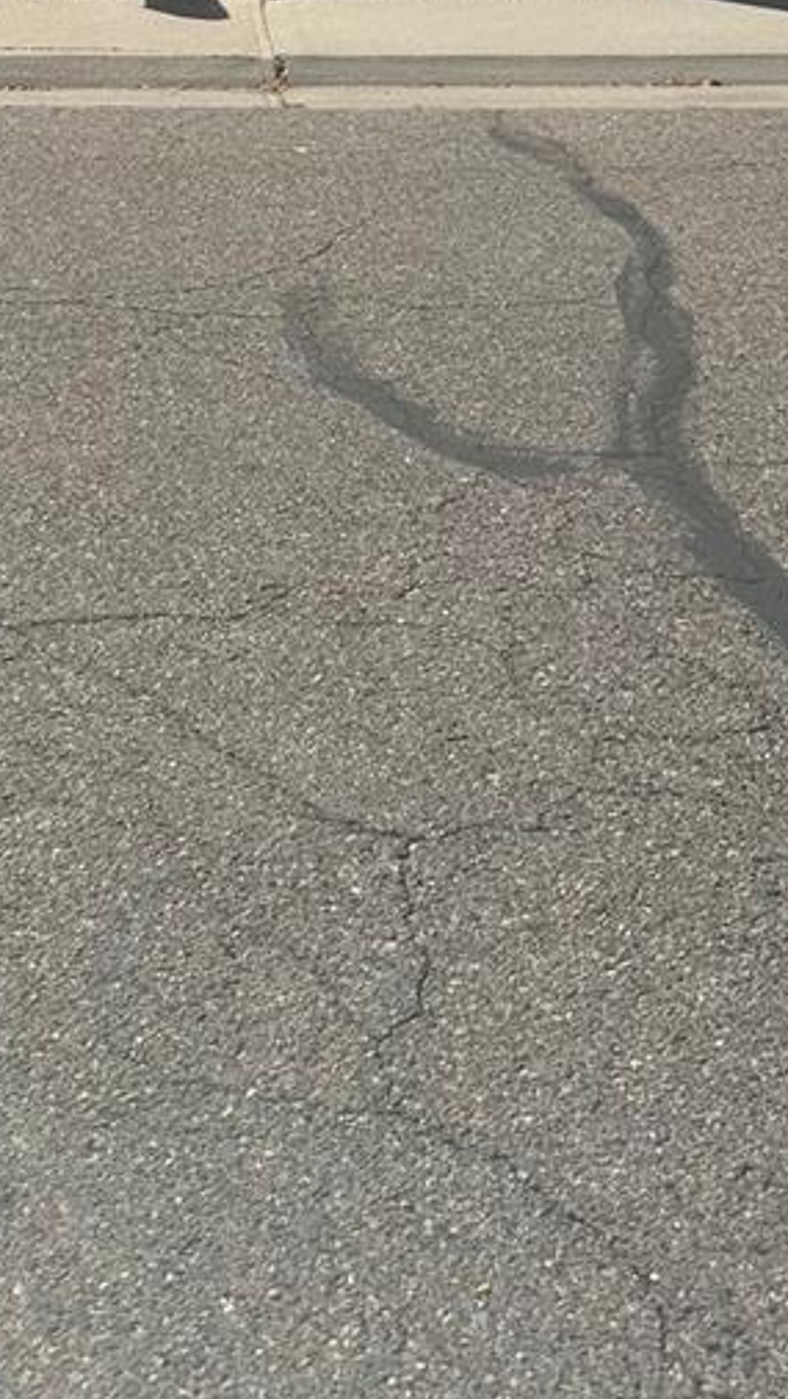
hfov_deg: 19.2
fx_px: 2301
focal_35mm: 62
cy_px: -19
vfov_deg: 31.2
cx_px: 144
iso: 80
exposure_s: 1/5000
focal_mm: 6.86
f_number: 1.78
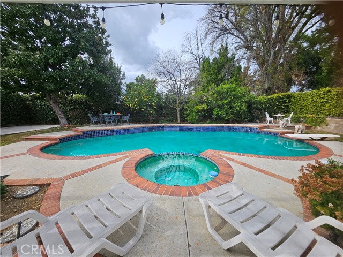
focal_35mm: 13
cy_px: 128
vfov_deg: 89.9
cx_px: 172
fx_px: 129
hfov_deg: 106.2
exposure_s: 1/897
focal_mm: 1.7
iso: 32
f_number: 2.2
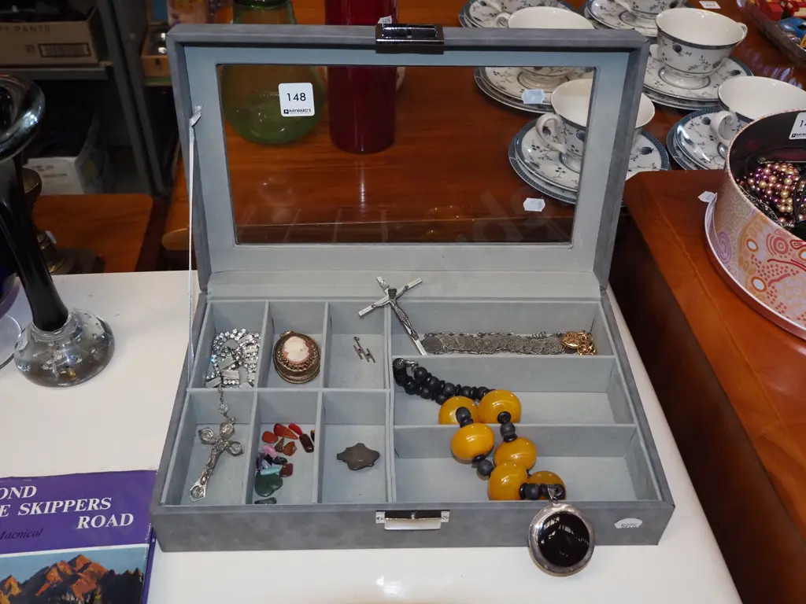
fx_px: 745
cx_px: 403
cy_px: 302
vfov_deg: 44.2
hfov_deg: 56.8
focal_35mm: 32
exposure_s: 1/160
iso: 2500
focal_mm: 16
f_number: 5.6
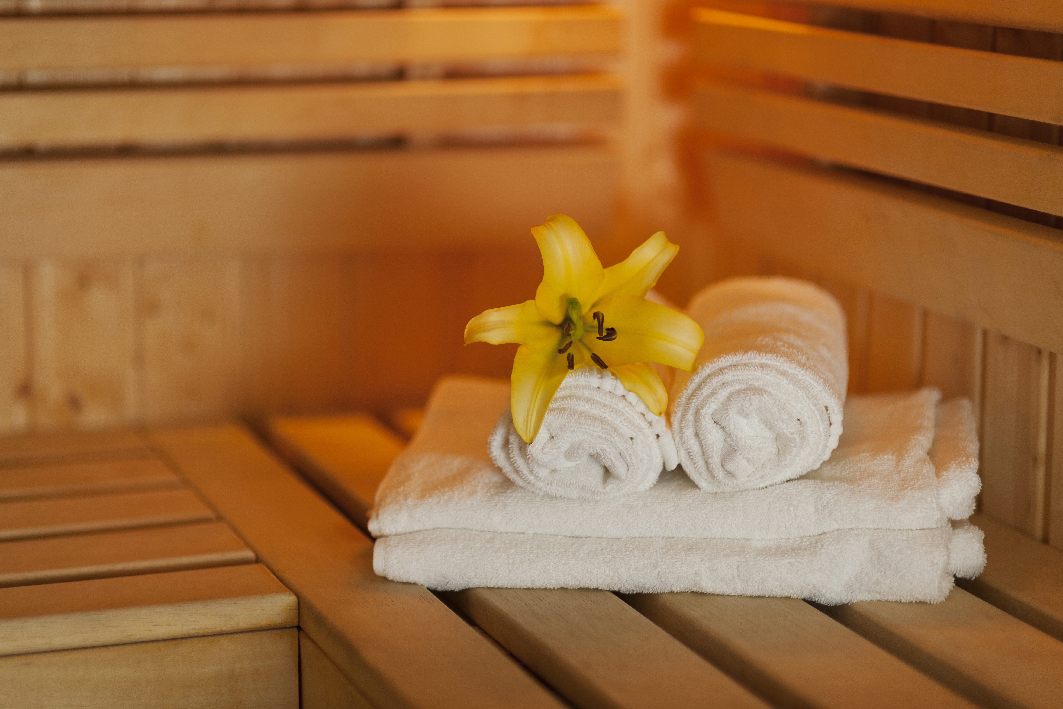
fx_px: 2510
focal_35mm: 85
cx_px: 532
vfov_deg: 16.1
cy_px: 354
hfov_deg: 23.9
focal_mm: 85
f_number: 1.4
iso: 100
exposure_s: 1/80
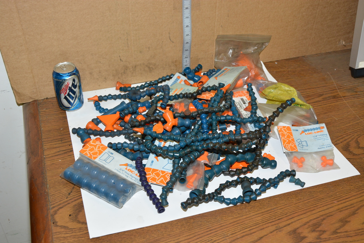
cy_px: 122
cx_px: 182
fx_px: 425
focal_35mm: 42
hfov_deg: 46.4
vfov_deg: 31.9
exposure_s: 1/60
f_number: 7.1
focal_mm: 28
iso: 800
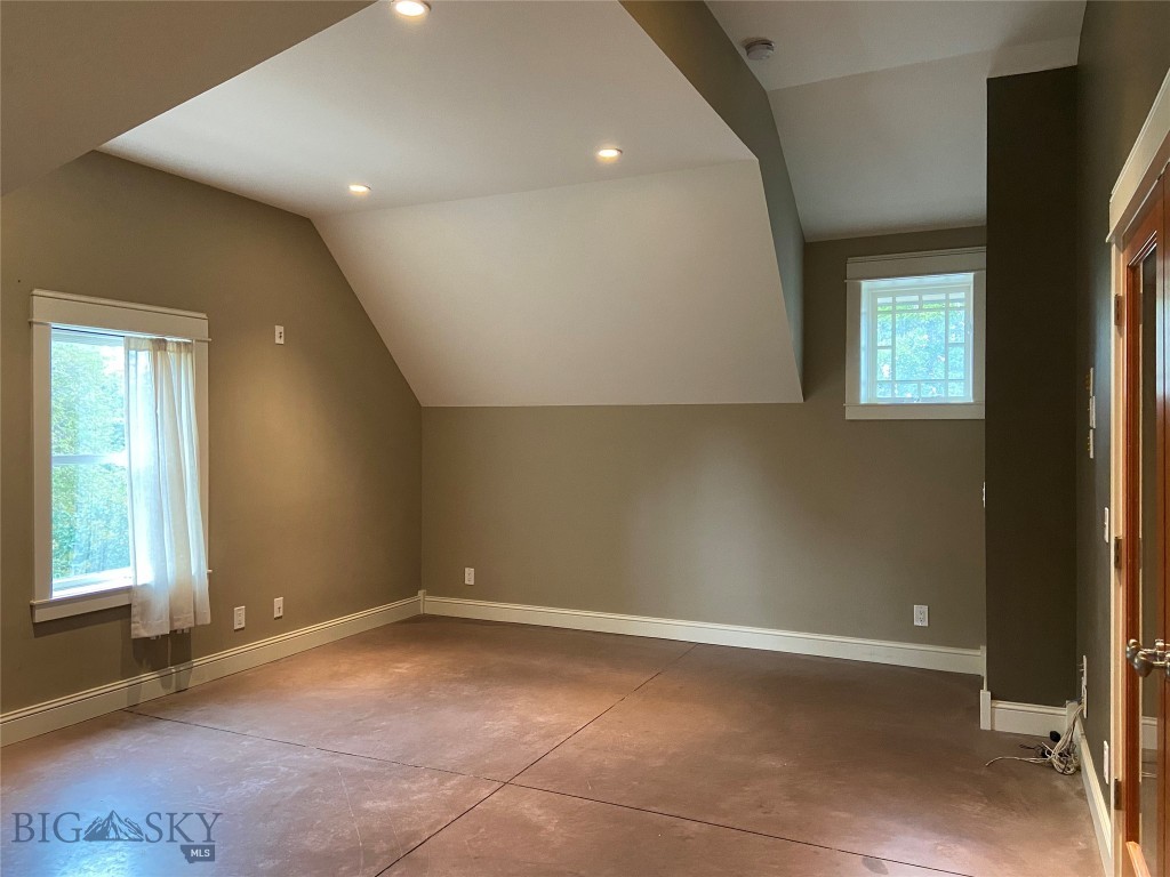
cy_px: 438
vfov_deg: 53.1
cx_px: 585
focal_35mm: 26
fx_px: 879
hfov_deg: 67.3
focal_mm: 4.25
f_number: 1.8
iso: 500
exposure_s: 1/60
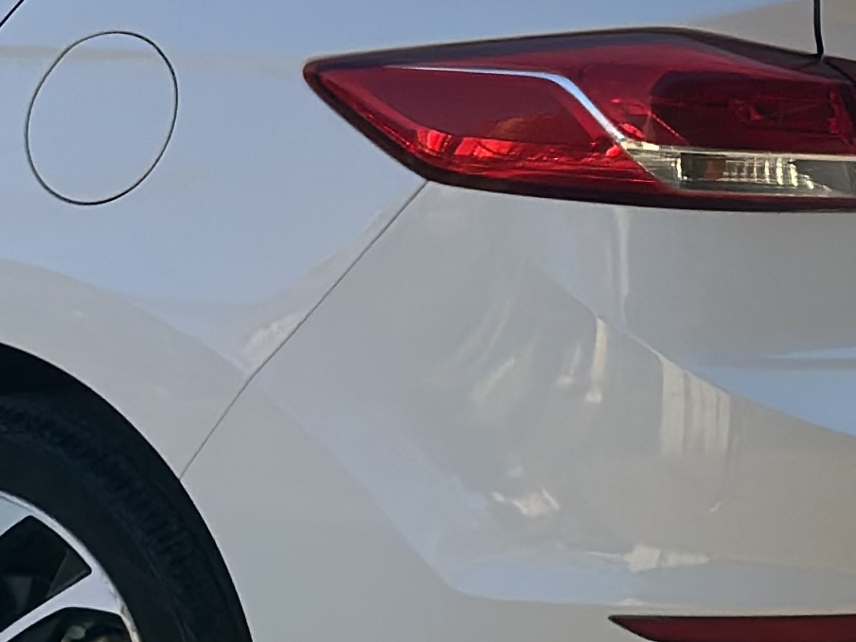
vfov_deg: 6.9
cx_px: -87
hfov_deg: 9.2
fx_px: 5292
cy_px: 87
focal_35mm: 214
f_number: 1.78
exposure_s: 1/1565
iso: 80
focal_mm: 6.86
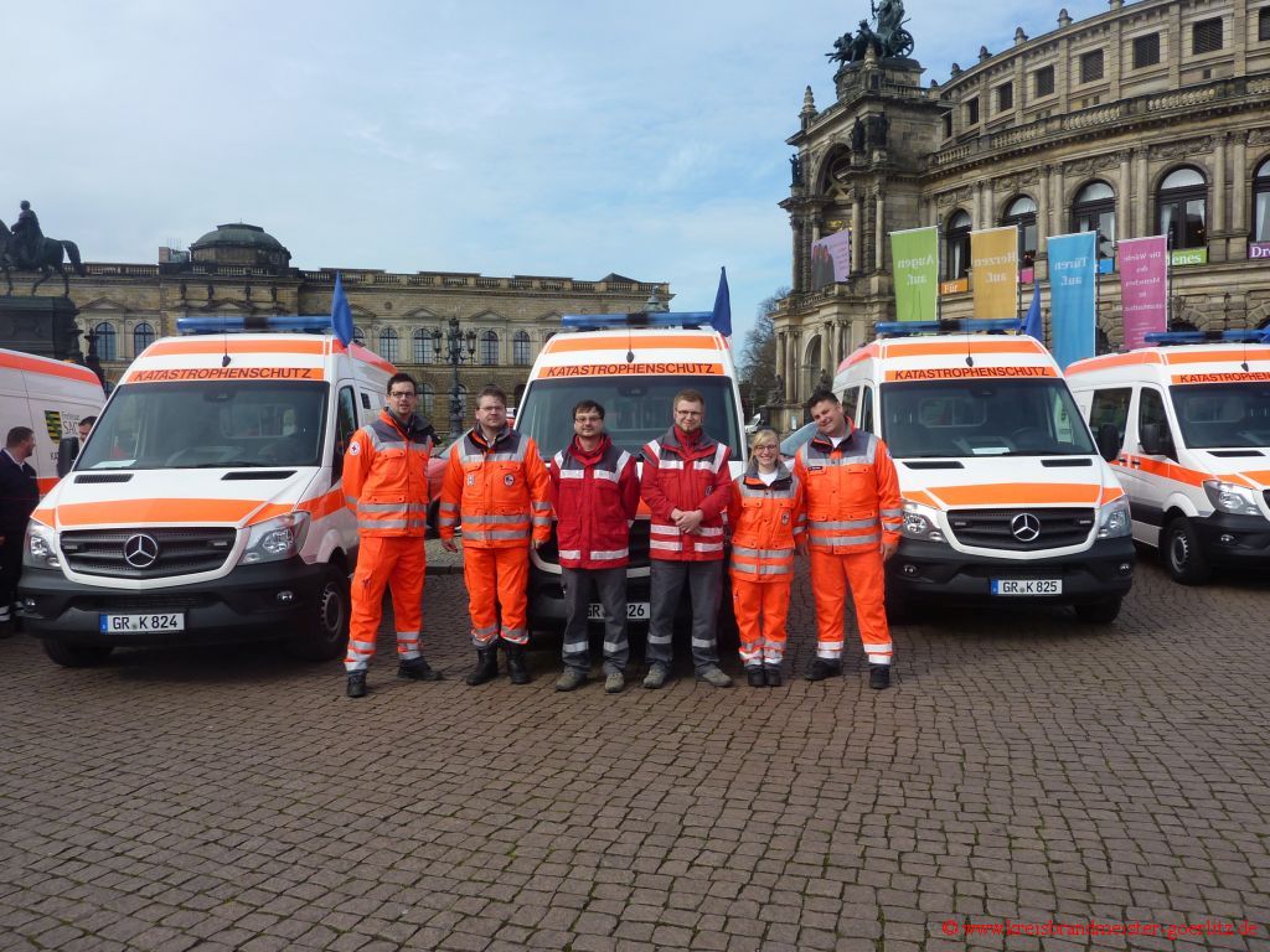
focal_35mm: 25
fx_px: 917
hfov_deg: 69.4
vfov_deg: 54.9
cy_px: 476
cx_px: 635
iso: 80
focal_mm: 4.1
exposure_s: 1/500
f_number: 4
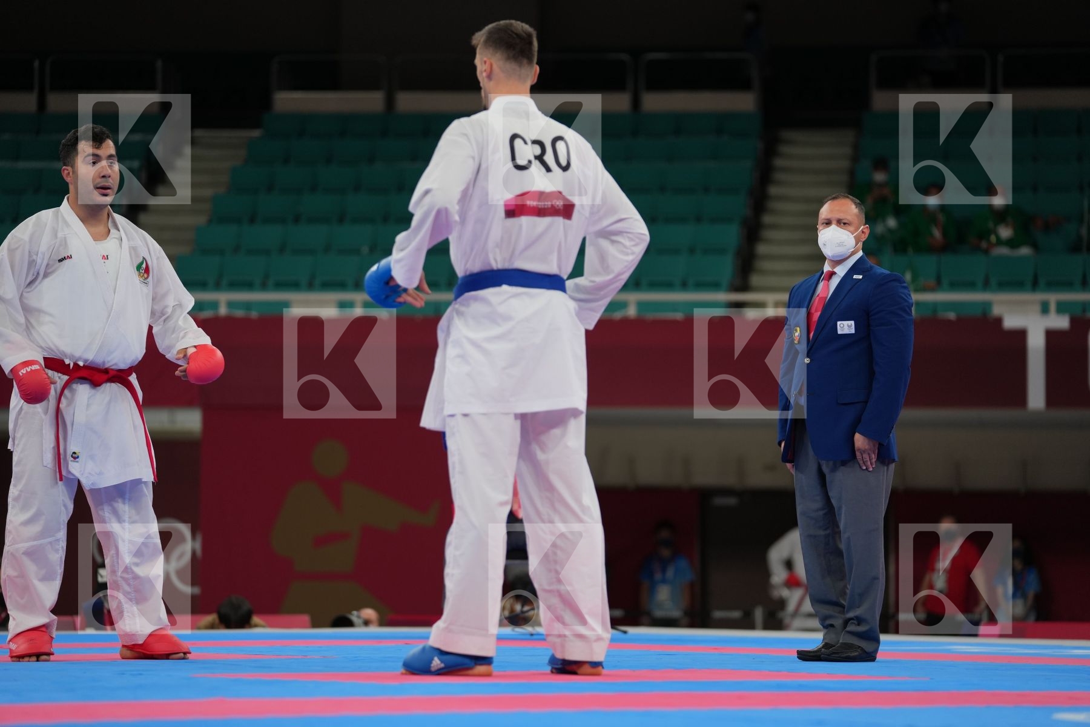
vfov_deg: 10.2
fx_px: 4087
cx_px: 545
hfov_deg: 15.2
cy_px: 364
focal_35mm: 135
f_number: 2.8
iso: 500
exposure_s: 1/1000
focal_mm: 135
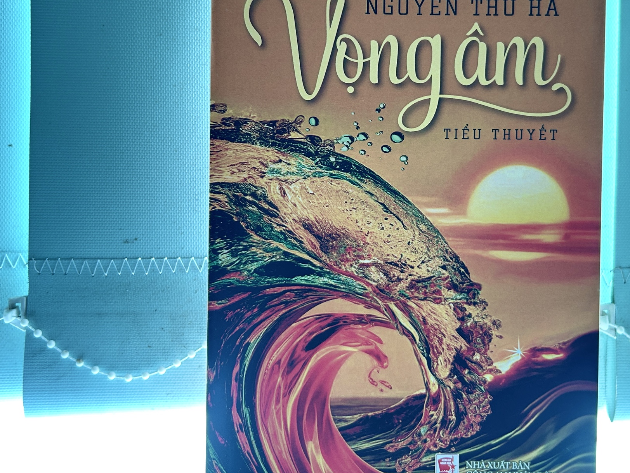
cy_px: 188
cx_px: 404
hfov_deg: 45.3
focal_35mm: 41
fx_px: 746
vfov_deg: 35.0
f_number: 1.5
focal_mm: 5.7
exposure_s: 1/50
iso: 100
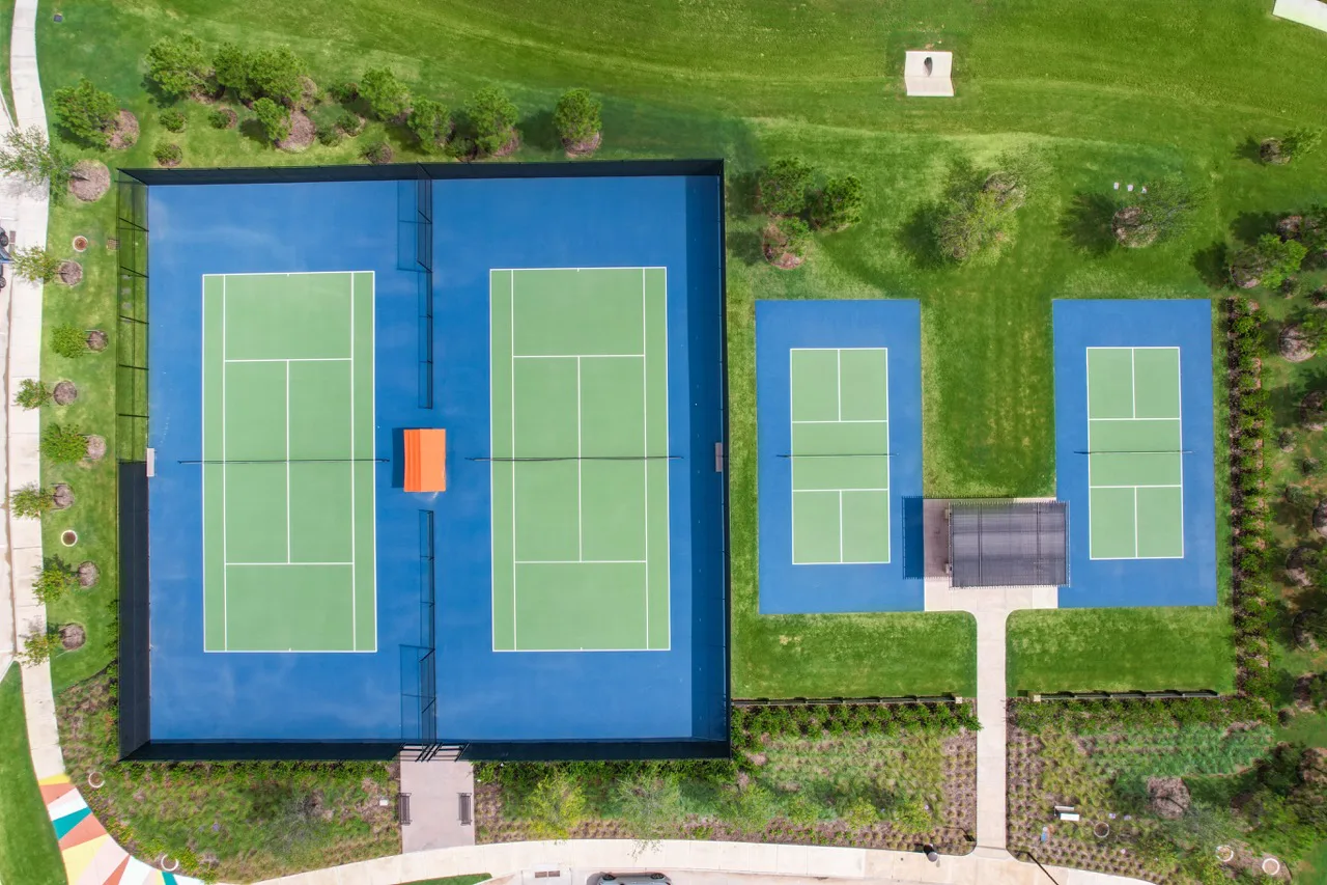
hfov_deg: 78.6
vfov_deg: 57.2
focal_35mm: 22
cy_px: 442
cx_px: 664
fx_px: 811
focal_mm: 8.38
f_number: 2.8
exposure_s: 1/2000
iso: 100
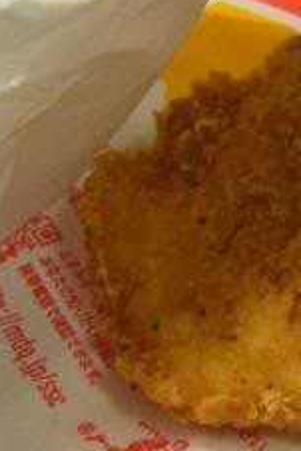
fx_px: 1615
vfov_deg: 15.9
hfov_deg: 10.4
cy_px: 204
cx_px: 397
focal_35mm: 129
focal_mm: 5.8
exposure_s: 1/15
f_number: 2.8
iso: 125
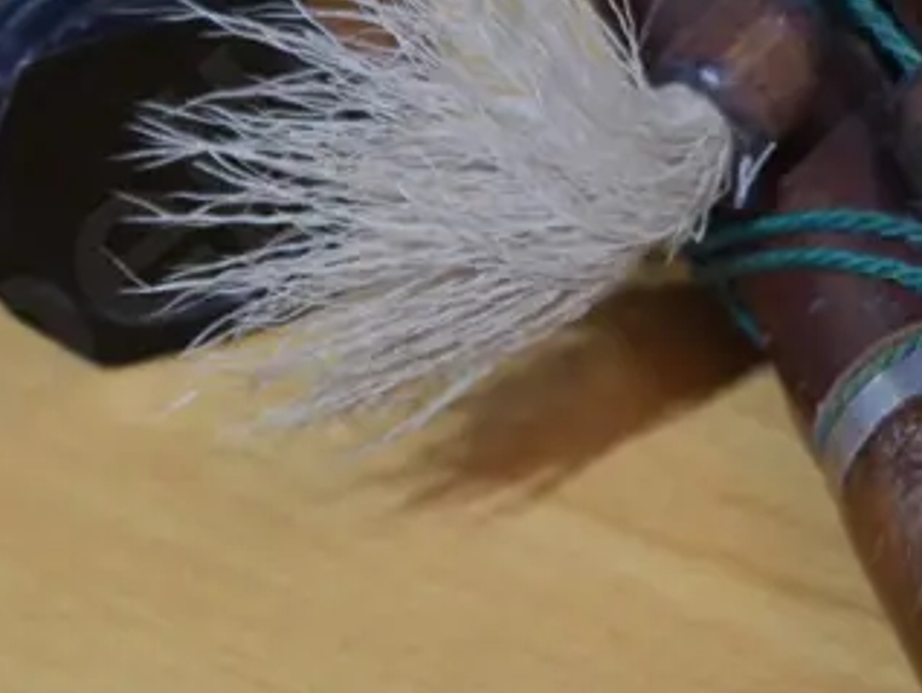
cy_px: -91
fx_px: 4291
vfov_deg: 9.1
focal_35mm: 161
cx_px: 603
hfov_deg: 12.2
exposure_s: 1/60
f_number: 5.3
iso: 500
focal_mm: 25
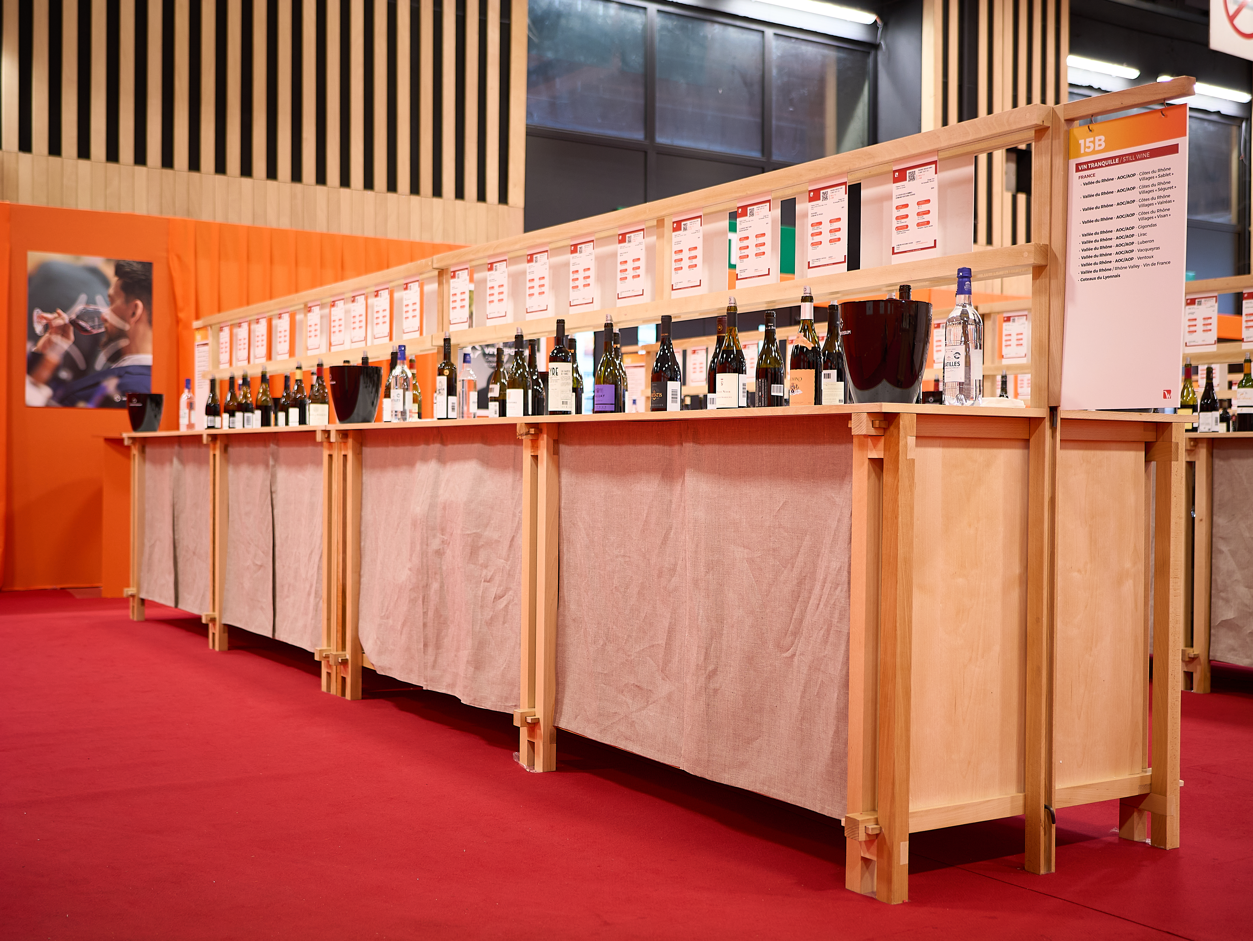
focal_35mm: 42
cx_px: 626
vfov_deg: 34.4
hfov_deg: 44.8
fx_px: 1521
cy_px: 470
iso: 160
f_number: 1.7
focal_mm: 21
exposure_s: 1/20
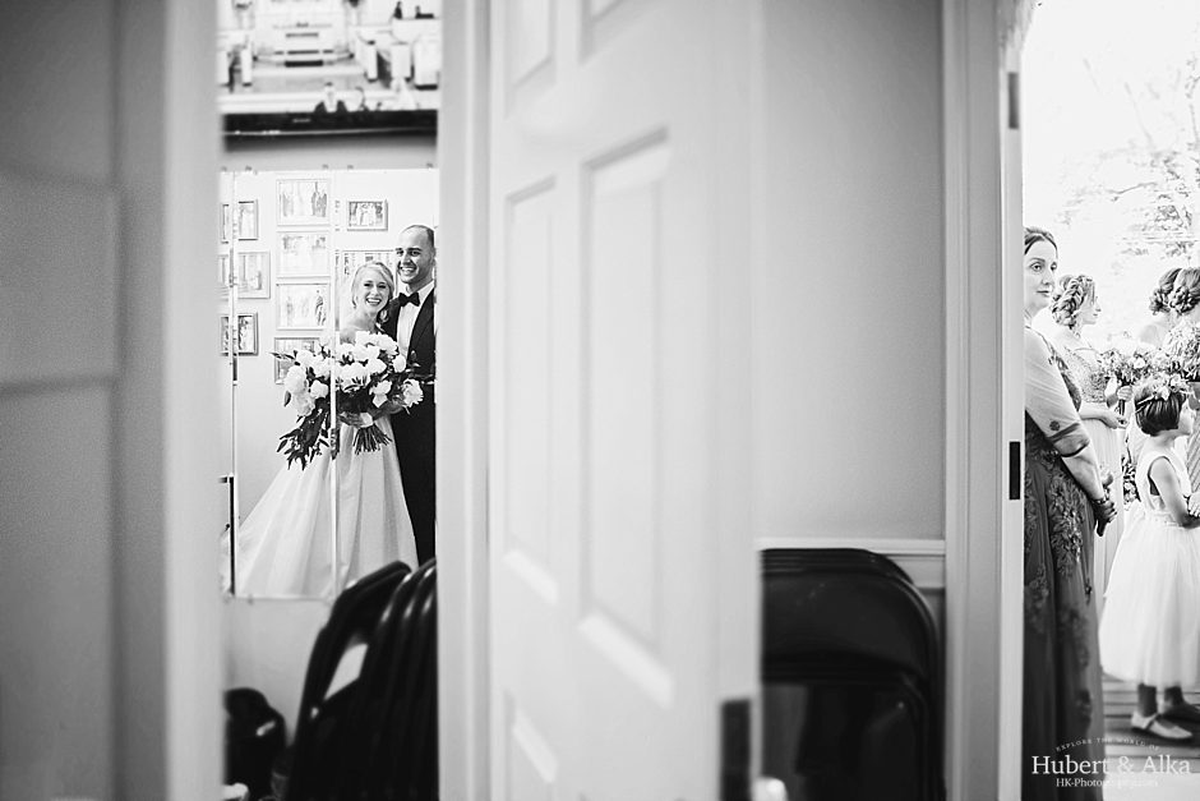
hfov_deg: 54.4
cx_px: 600
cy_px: 400
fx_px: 1167
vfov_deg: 37.9
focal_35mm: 35
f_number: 1.8
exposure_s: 1/400
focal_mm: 35
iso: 1000
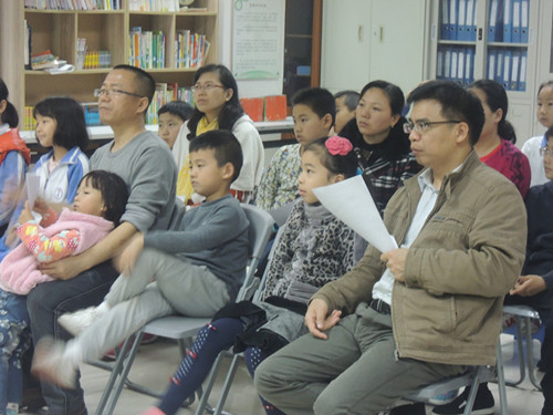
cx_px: 276
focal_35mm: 85
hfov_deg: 23.0
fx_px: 1358
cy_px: 208
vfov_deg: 17.4
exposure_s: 1/13
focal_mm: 15.2
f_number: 5
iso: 800
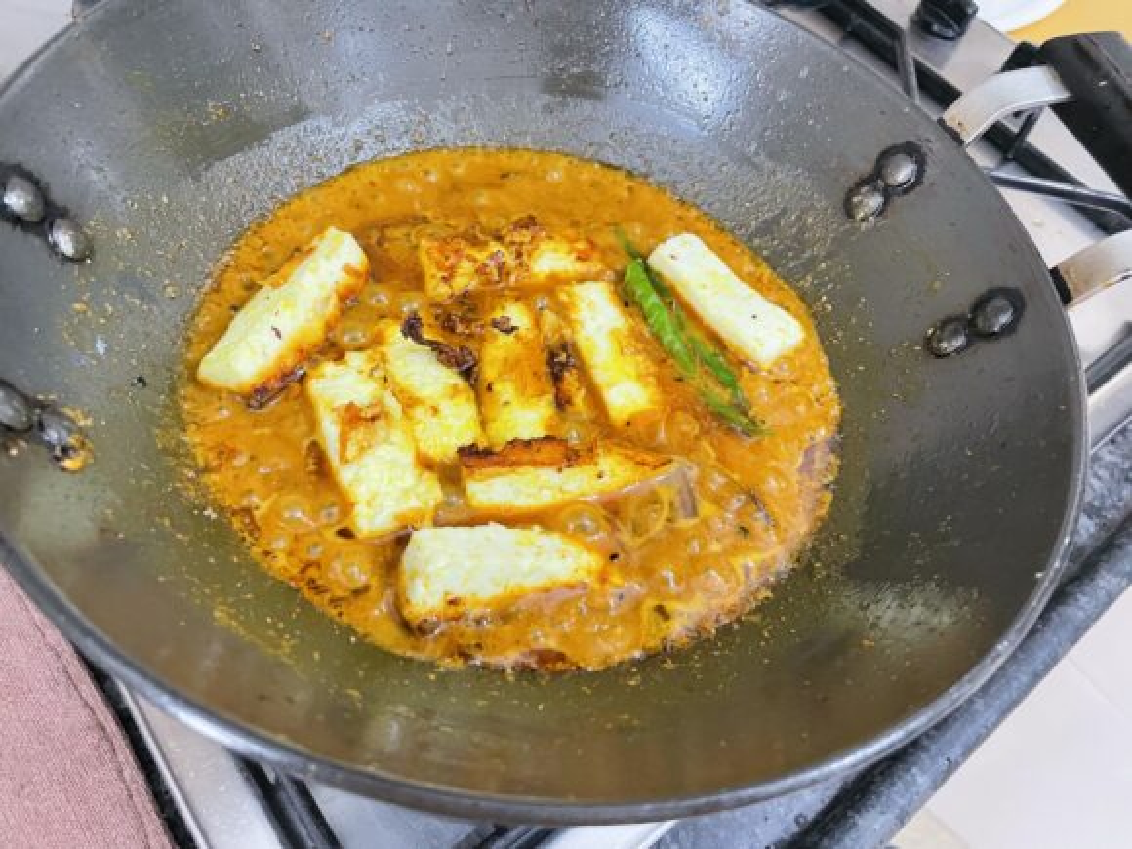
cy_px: 424
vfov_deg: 53.1
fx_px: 850
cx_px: 566
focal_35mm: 26
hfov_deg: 67.3
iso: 400
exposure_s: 1/50
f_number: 1.6
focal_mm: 4.2
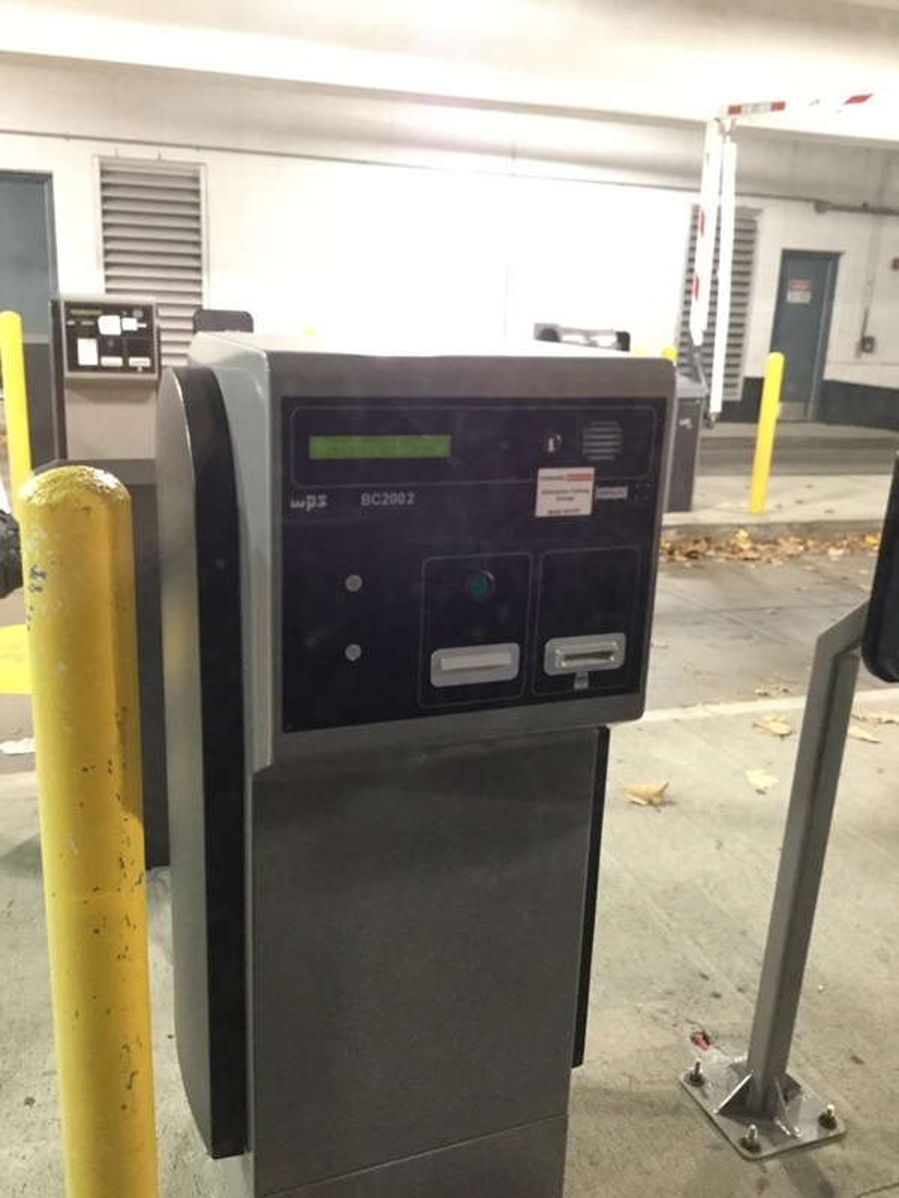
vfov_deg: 58.4
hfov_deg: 45.4
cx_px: 450
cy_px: 599
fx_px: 1073
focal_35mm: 31
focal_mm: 3.3
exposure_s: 1/15
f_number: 2.4
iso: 250
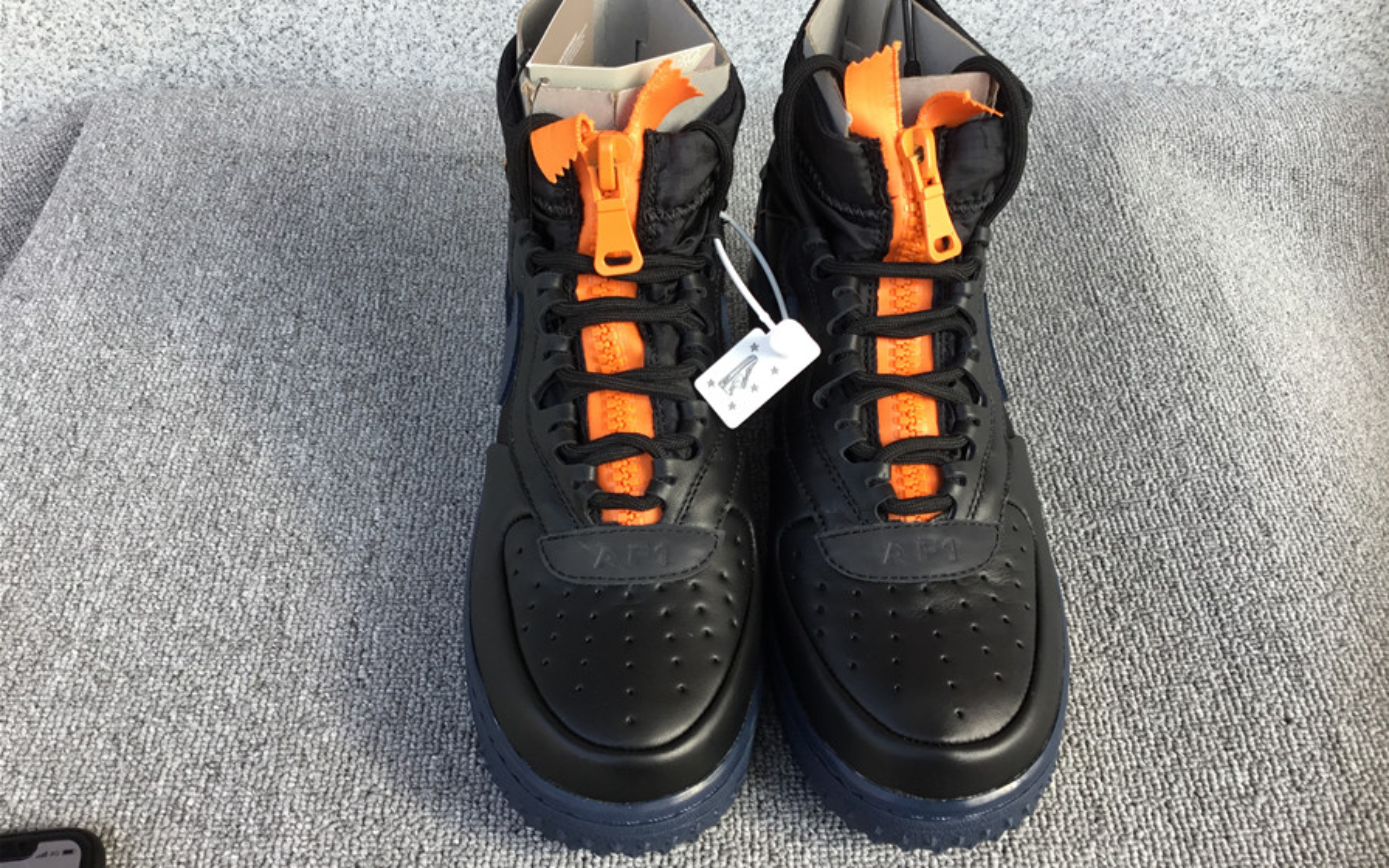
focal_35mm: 33
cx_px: 696
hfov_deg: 58.1
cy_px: 405
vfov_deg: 38.3
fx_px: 1249
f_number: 2.4
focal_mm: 3.3
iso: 25
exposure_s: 1/128
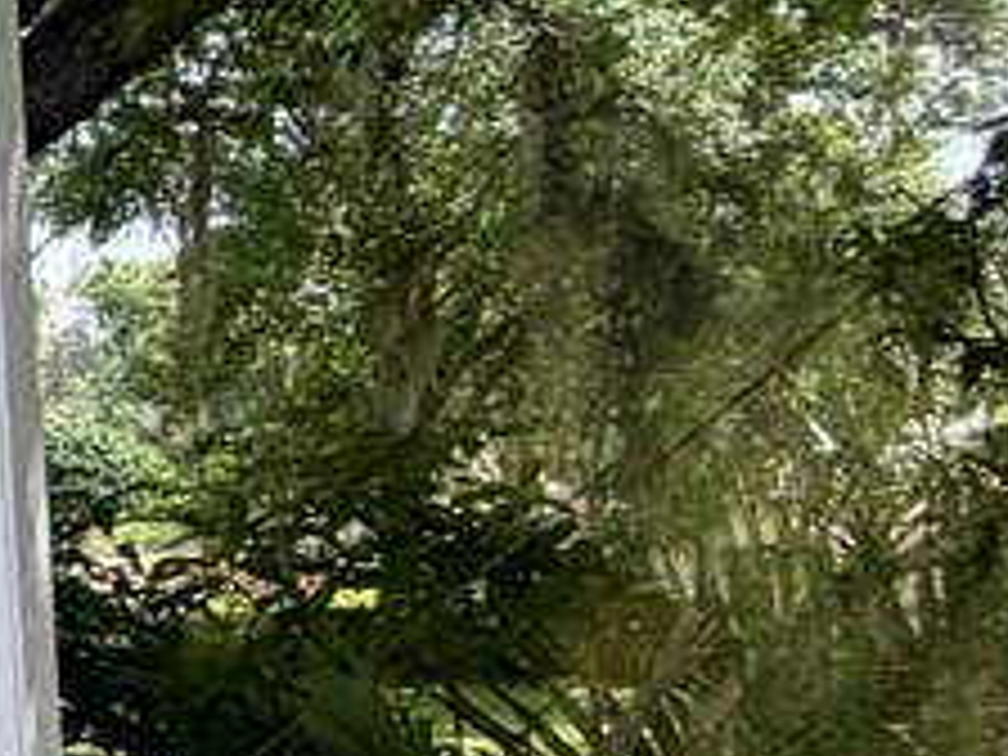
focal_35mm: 100
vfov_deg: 14.6
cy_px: 680
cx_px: -1971
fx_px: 2912
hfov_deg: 11.6
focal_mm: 2.22
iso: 40
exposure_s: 1/232
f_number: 2.2
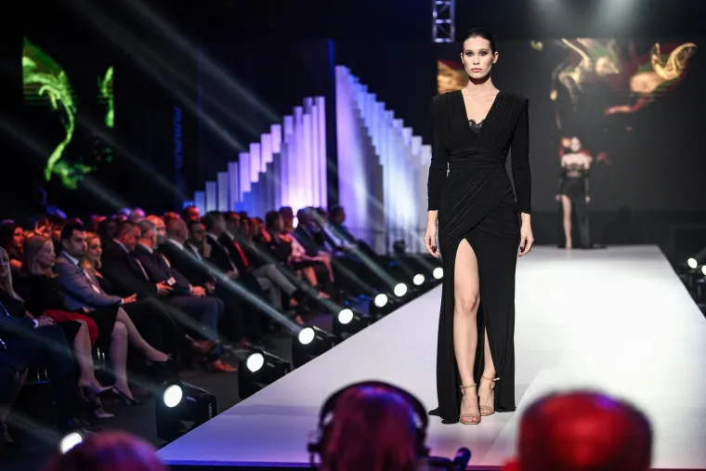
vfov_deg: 16.7
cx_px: 353
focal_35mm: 82
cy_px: 236
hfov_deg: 24.8
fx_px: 1608
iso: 2000
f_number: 2.8
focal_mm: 82
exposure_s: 1/800
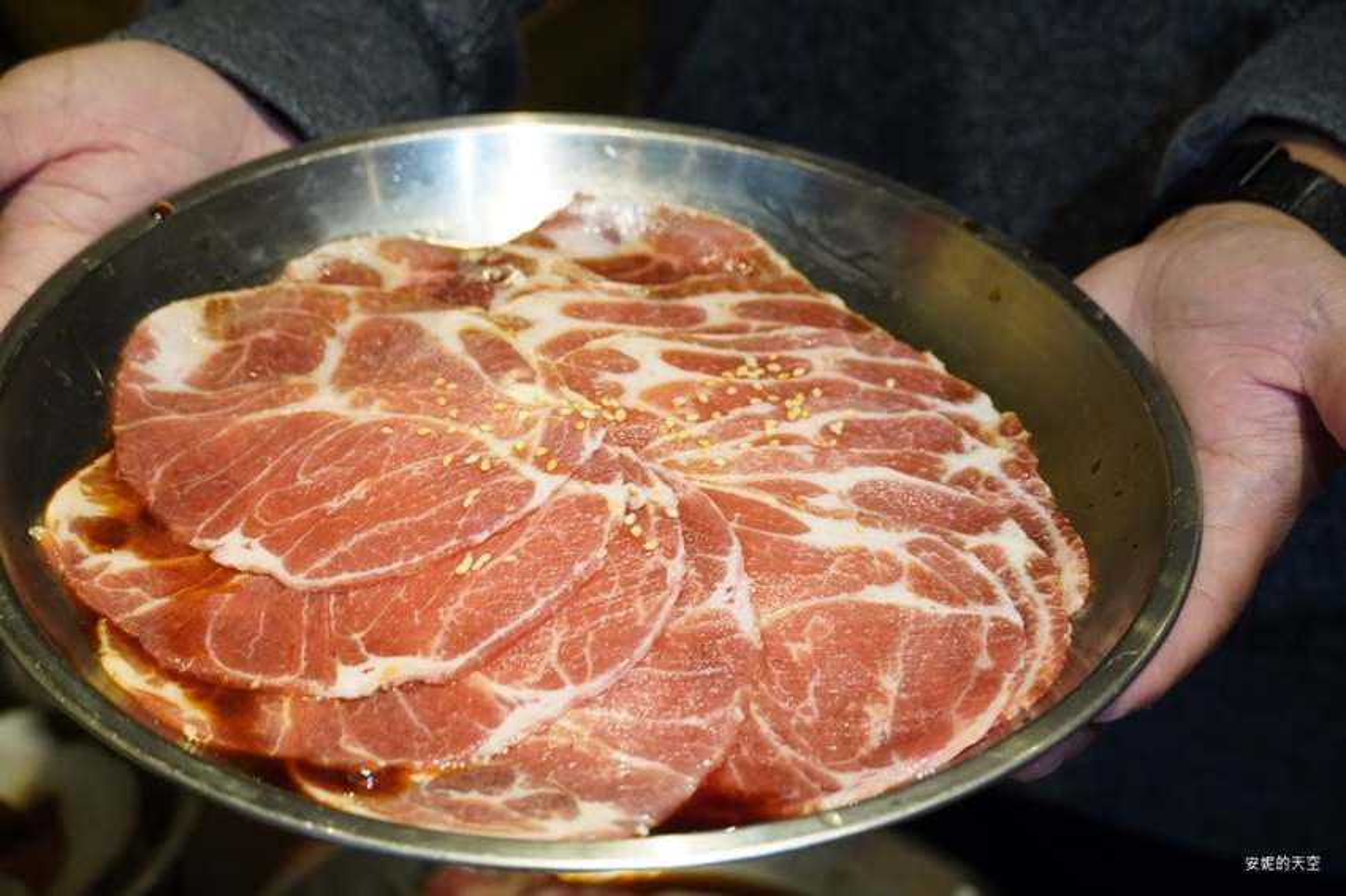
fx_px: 3307
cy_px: 448
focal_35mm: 88
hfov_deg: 23.0
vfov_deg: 15.4
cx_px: 673
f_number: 5.6
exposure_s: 1/40
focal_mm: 59
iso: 2000
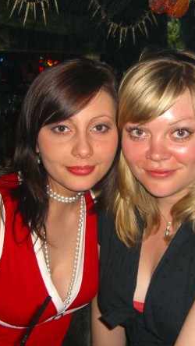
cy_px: 173
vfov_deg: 37.2
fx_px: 514
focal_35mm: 56
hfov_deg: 21.4
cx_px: 123
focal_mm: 7.9
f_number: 2.8
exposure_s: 1/60
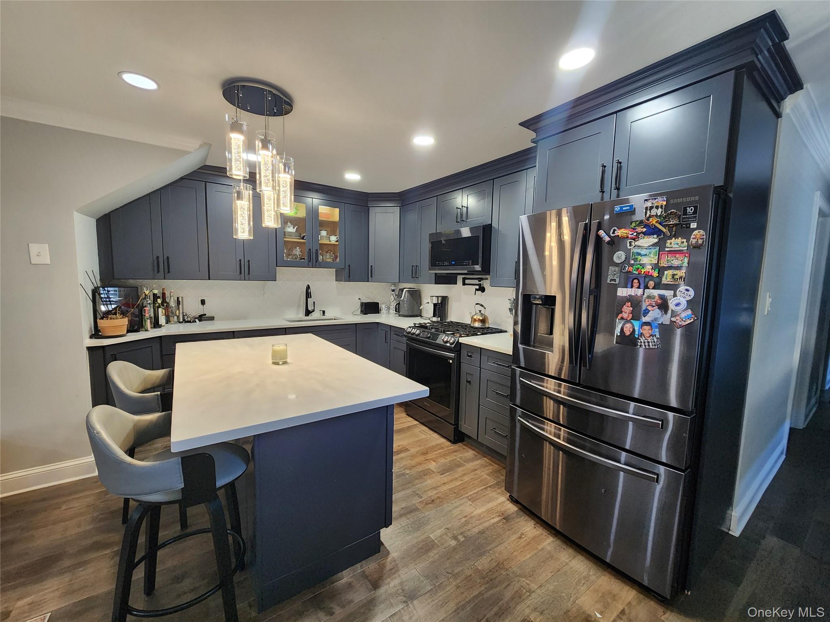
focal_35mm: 13
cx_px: 415
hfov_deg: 106.2
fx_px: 312
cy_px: 311
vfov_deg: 89.9
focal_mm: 2.2
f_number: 2.2
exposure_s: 1/60
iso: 320
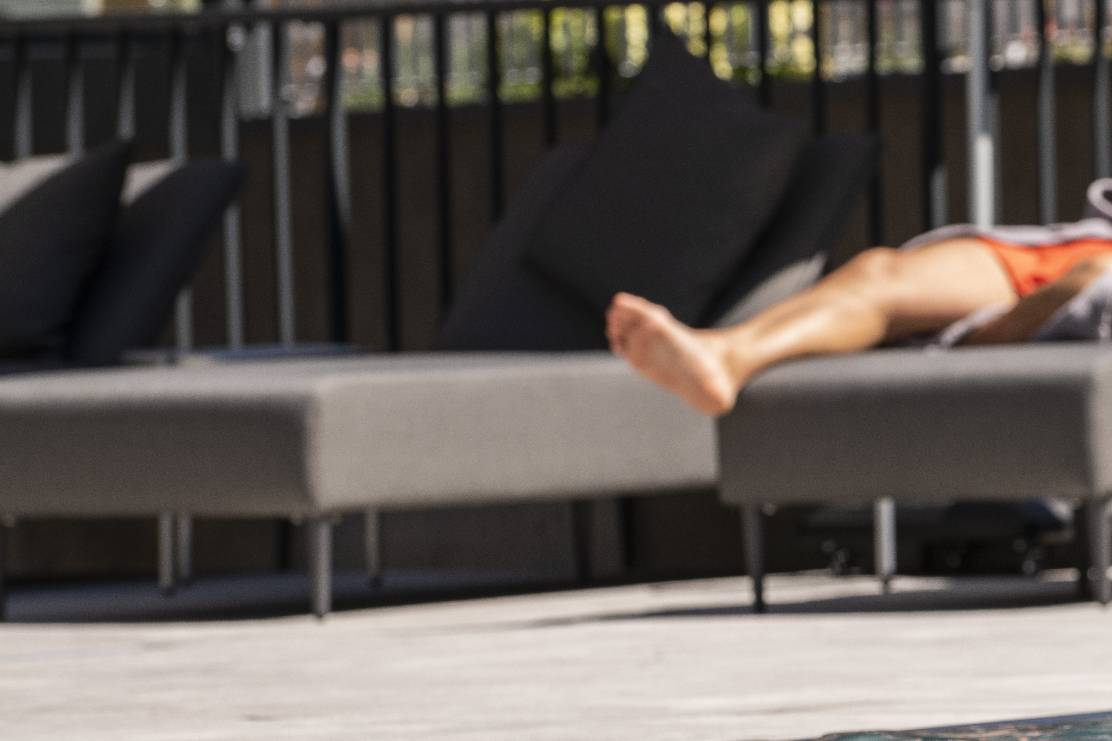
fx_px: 9605
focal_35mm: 311
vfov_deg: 4.4
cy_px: 515
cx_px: 1213
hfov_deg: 6.6
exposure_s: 1/500
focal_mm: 135
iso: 200
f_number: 6.3
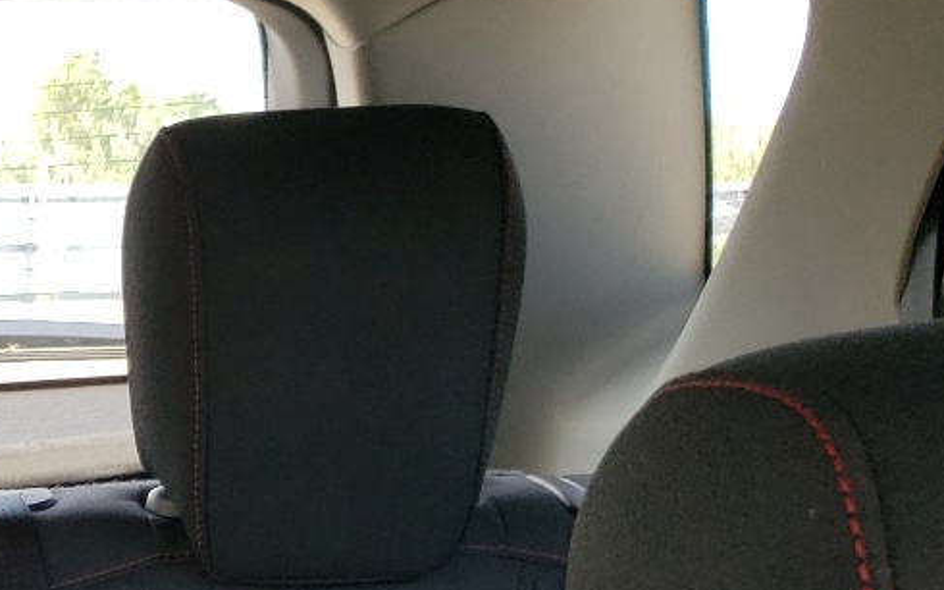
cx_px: -553
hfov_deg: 19.5
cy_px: 819
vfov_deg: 13.8
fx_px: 2315
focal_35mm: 90
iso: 50
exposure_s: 1/213
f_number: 1.5
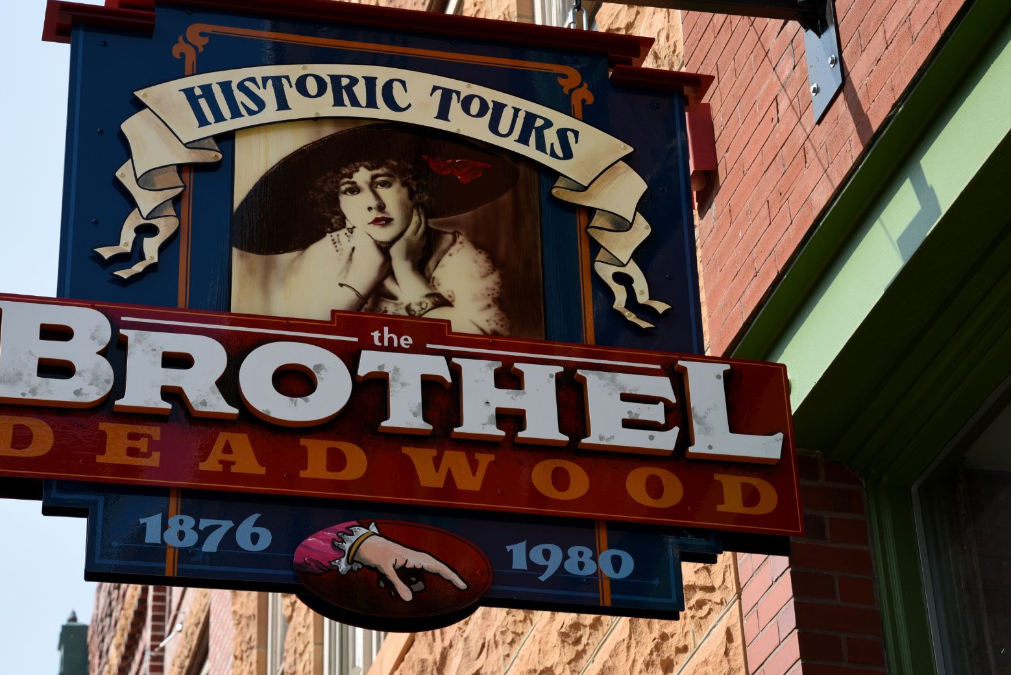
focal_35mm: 92
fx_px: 2584
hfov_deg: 22.1
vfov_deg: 14.9
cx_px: 422
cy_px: 277
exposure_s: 1/640
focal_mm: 70
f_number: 8
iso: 400
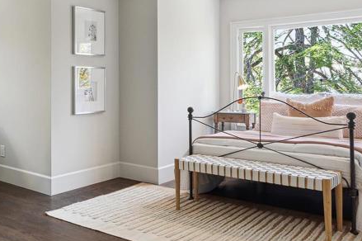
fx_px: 422
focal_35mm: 42
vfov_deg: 31.6
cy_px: 82
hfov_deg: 44.0
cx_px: 68
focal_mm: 18
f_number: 9
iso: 250
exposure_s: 1/20
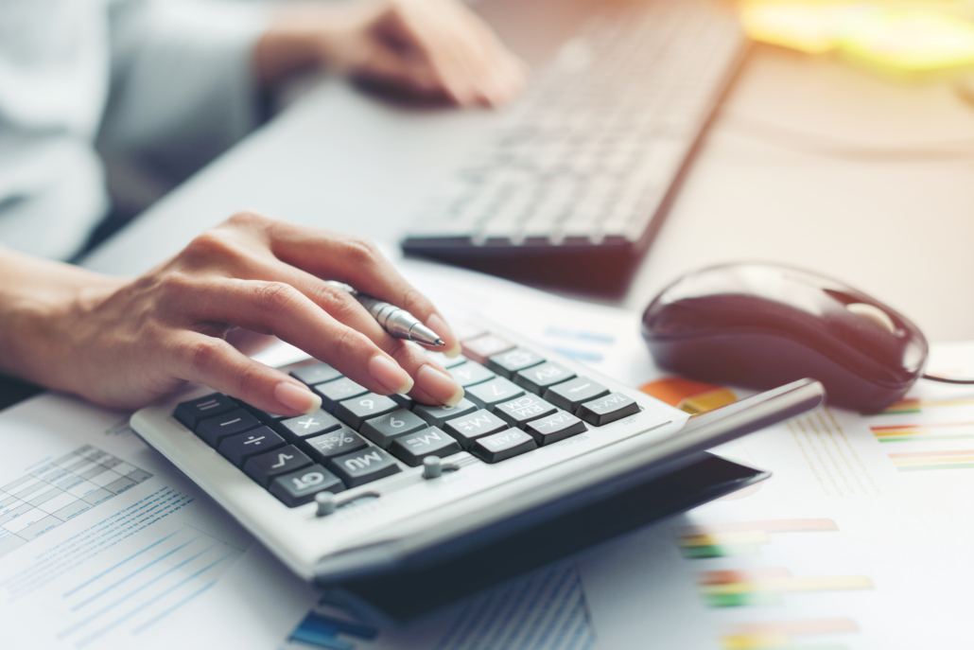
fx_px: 1353
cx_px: 487
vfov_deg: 27.0
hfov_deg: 39.6
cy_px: 325
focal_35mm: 50
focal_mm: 50
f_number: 2.8
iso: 400
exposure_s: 1/125
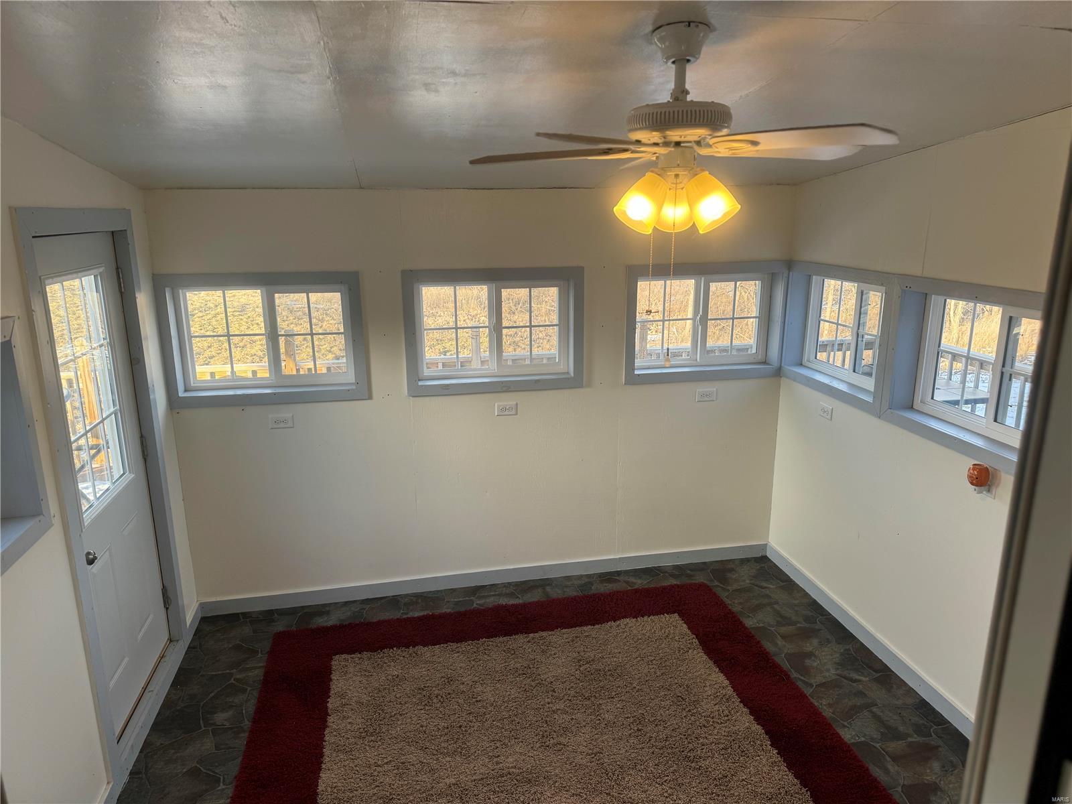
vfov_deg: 56.8
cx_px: 536
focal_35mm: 24
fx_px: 743
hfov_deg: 71.6
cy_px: 402
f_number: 1.78
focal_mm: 6.76
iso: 50
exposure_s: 1/130
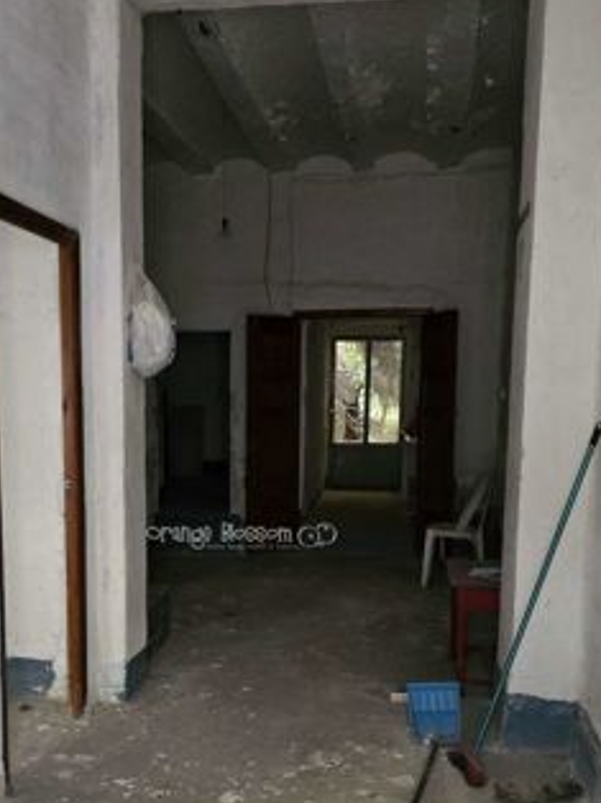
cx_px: 242
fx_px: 904
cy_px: 534
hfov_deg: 36.6
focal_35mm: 39
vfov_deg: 47.1
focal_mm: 6.3
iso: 2500
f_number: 1.7
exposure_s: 1/100
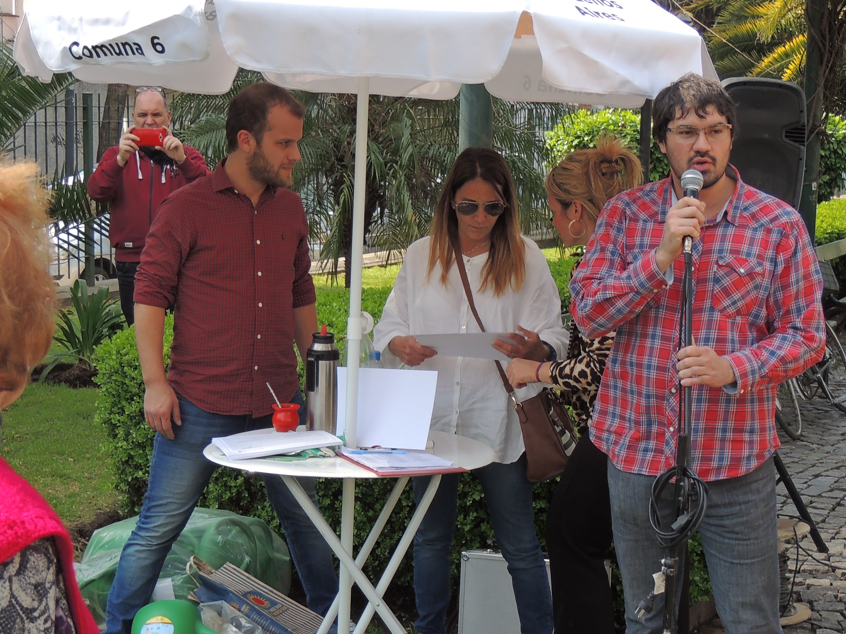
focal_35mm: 73
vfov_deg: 20.1
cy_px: 415
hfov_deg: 26.7
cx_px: 436
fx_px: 1784
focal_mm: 8.9
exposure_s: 1/320
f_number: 3.6
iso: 100
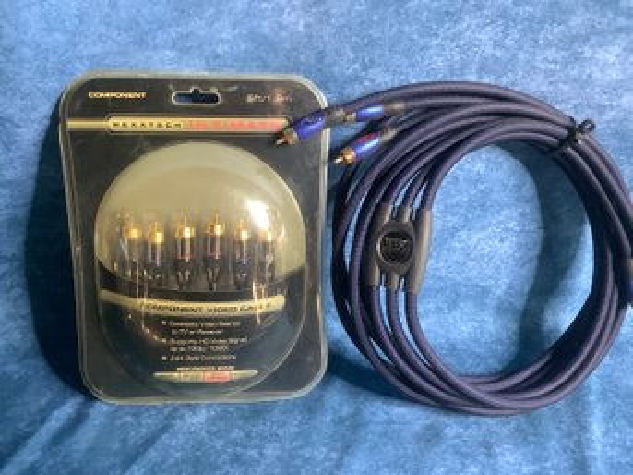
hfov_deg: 58.4
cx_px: 316
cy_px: 238
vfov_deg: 45.4
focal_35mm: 31
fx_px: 567
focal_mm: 3.3
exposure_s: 1/40
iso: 320
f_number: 2.4
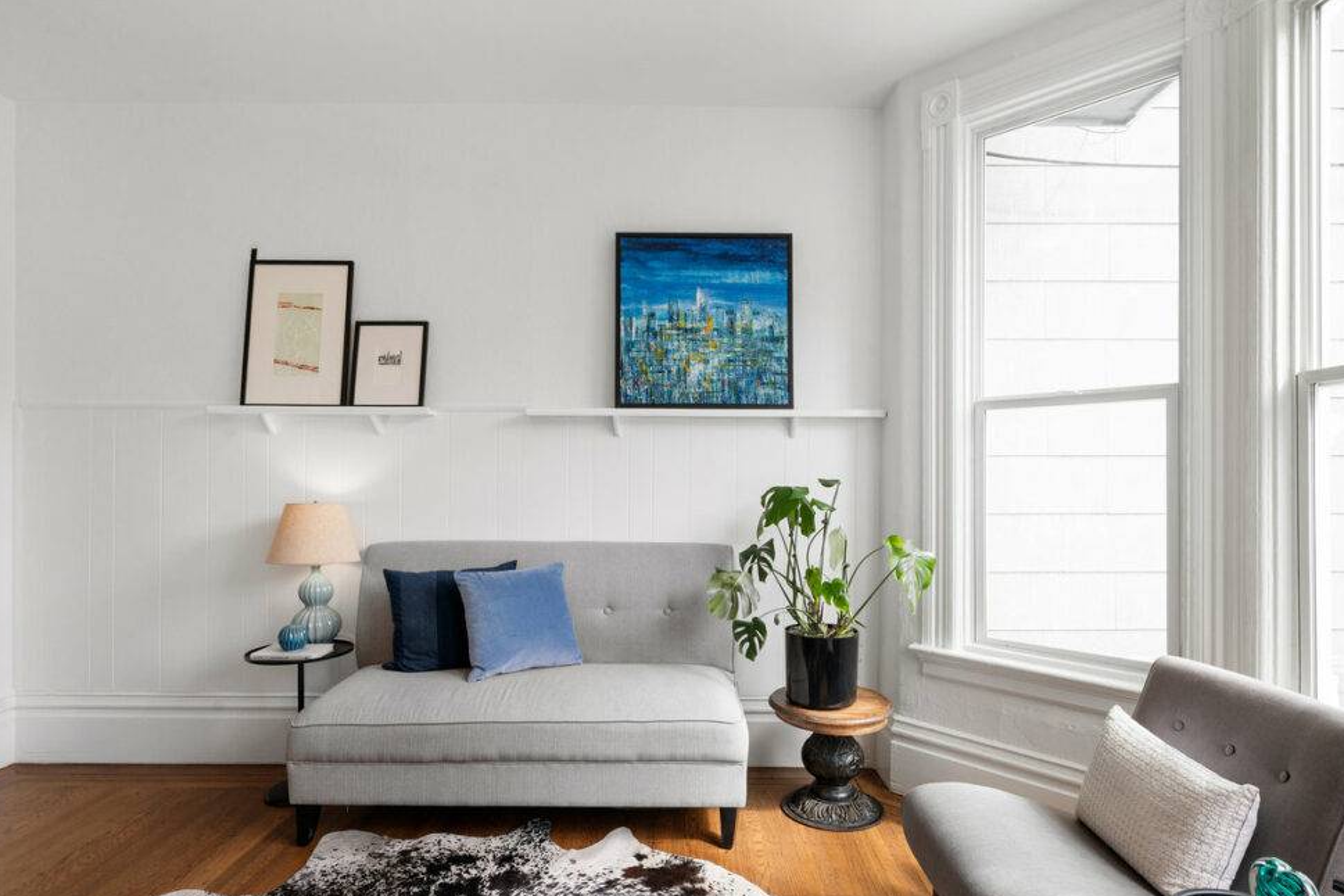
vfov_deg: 63.1
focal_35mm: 20
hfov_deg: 85.3
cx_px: 693
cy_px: 467
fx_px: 729
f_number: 9
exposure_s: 1/160
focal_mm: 18.5
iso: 400
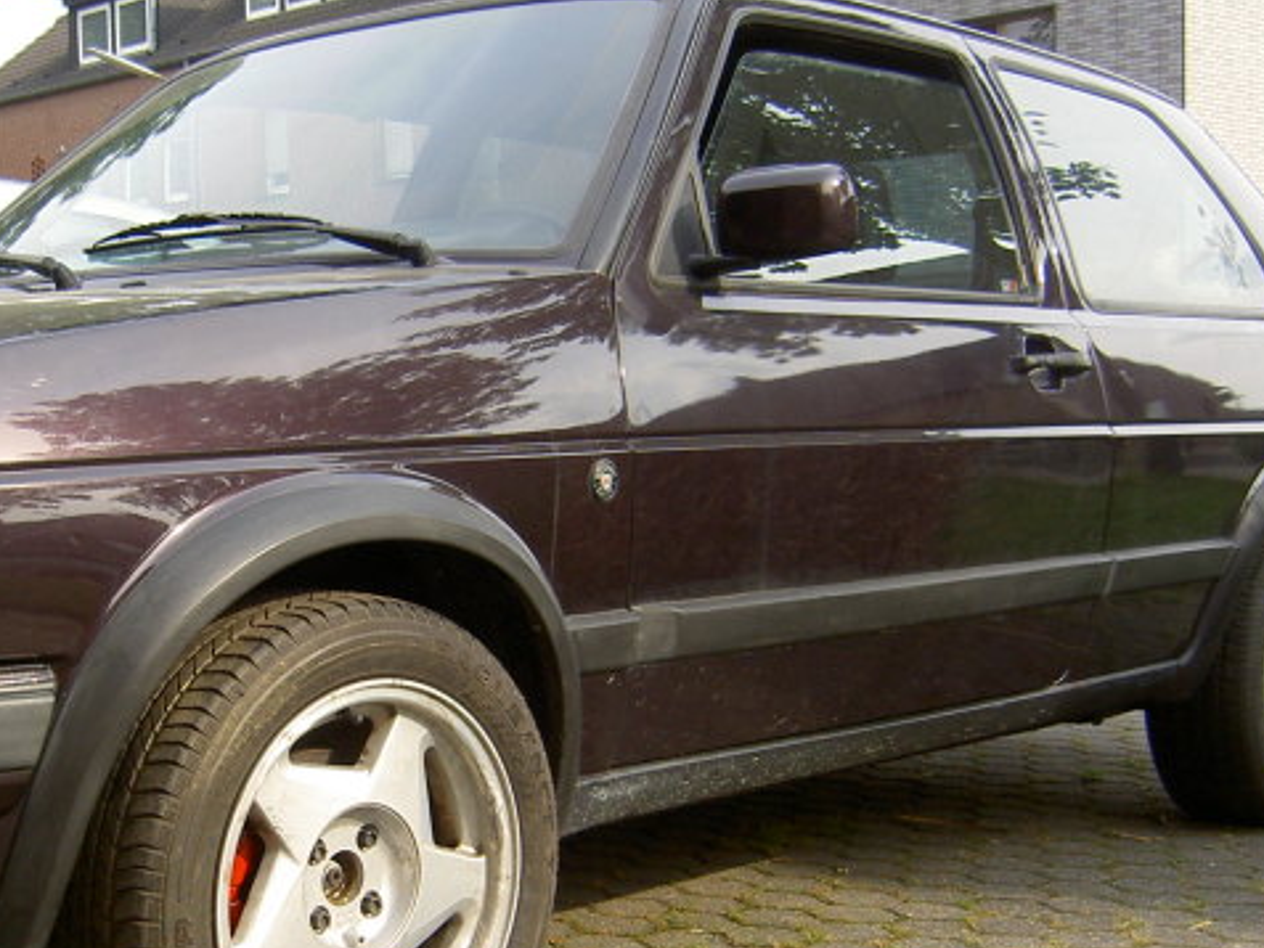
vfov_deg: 25.6
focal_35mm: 57
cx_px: 413
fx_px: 2082
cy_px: 614
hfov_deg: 33.5
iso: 50
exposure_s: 1/250
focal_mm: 5.6
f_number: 2.8
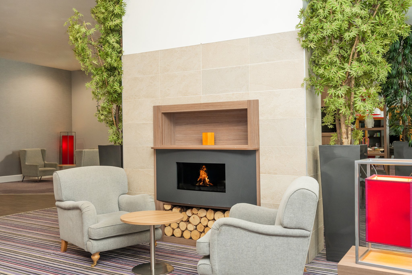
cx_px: 206
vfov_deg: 43.6
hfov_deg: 61.9
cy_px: 138
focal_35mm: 30
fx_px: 343
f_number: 7.1
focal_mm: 30
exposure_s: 1/25
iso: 1000
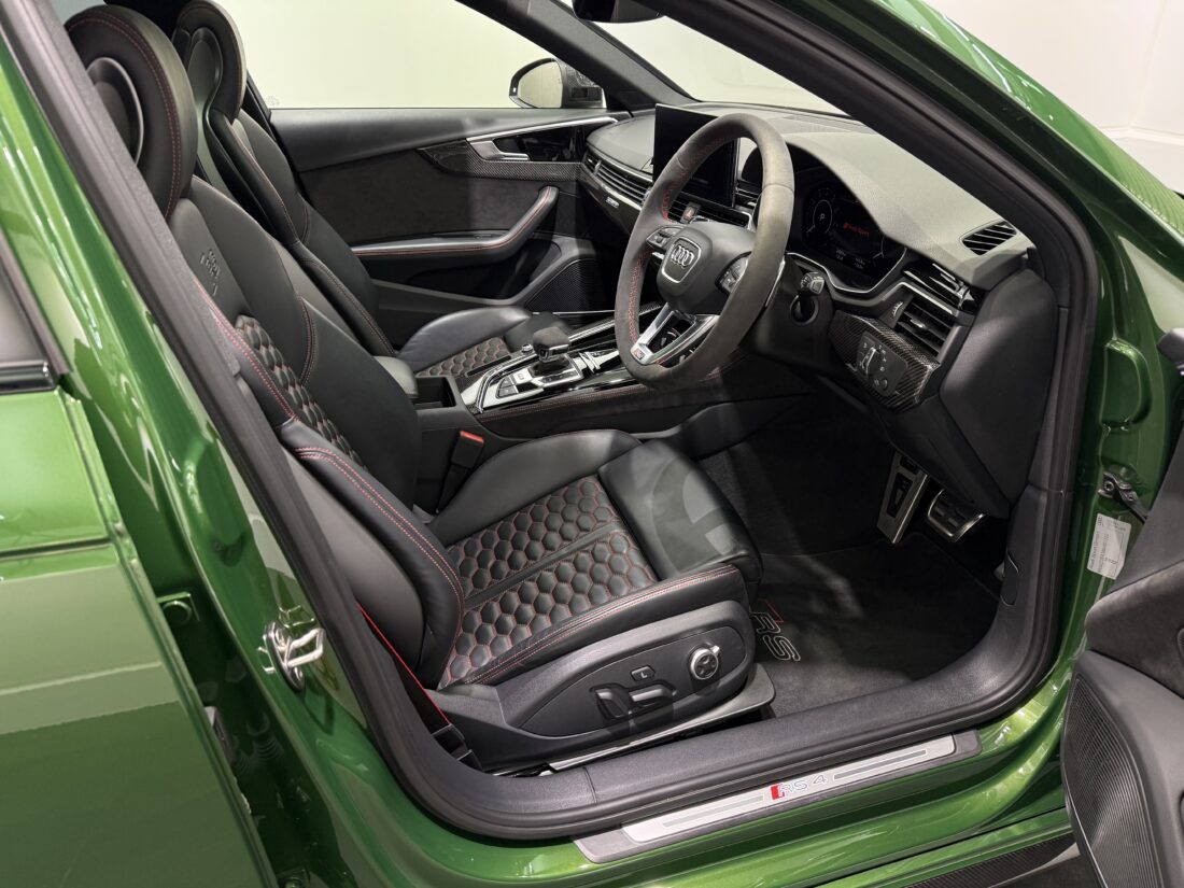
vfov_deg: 56.8
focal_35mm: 24
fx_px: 821
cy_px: 444
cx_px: 592
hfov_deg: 71.6
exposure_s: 1/51
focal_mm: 6.76
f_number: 1.78
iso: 160
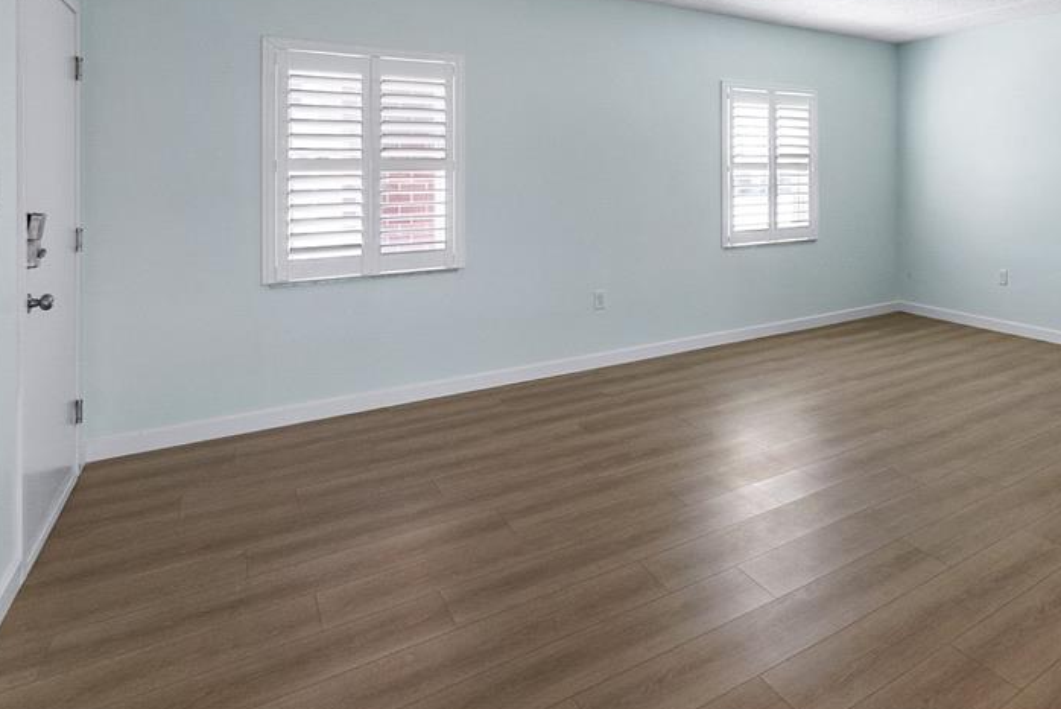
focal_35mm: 22
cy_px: 205
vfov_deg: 55.3
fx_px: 649
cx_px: 769
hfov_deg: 74.1
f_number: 4
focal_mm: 10
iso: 640
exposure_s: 1/45
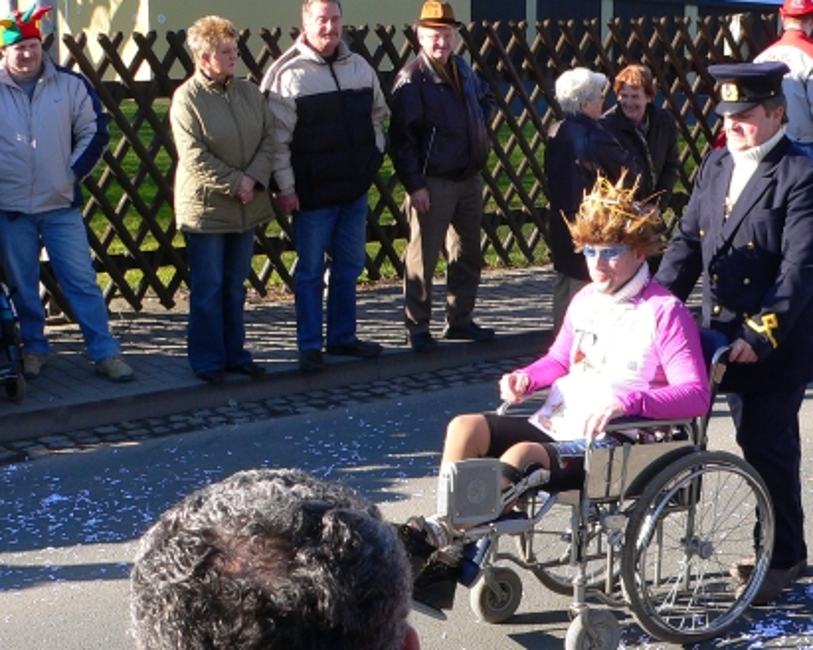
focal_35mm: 76
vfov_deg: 20.2
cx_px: 584
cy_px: 267
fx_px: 1829
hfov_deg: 24.8
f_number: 4
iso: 100
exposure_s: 1/320
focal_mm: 8.3
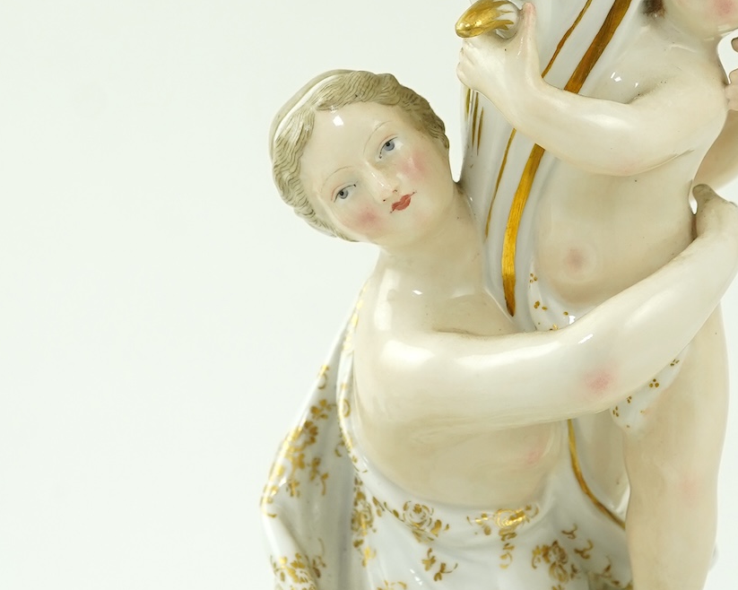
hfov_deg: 18.9
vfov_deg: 15.1
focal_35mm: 101
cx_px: 553
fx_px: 2206
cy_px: 71
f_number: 10
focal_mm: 30
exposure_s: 1/50
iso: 500
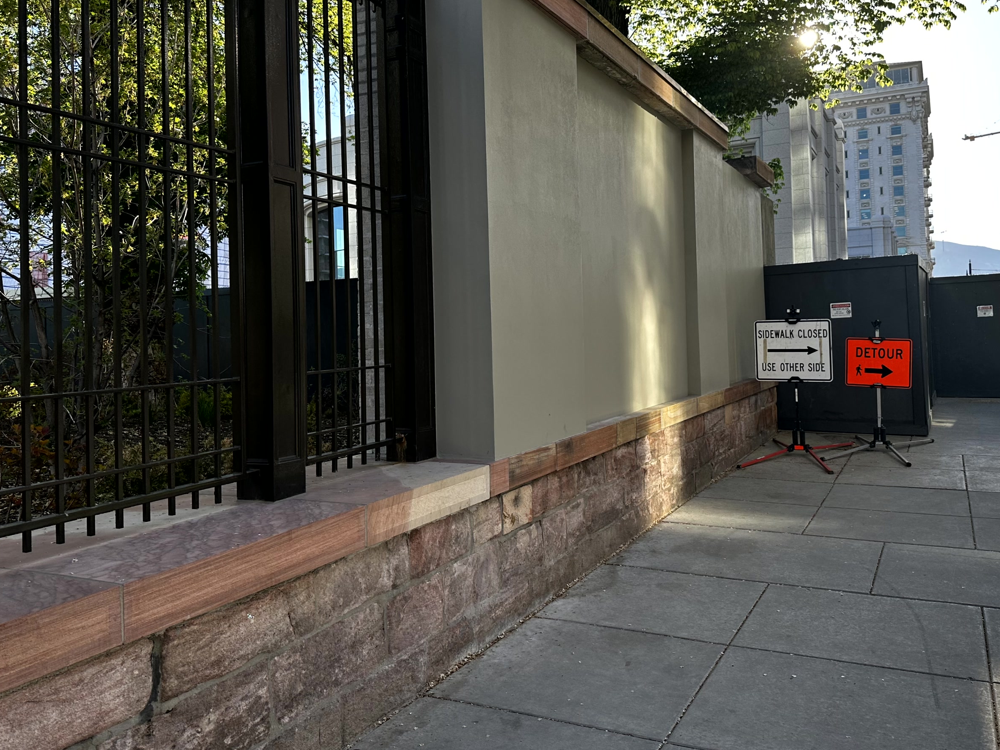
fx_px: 867
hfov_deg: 59.9
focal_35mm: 30
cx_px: 533
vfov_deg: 46.6
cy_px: 317
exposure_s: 1/857
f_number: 1.78
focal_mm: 6.86
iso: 80
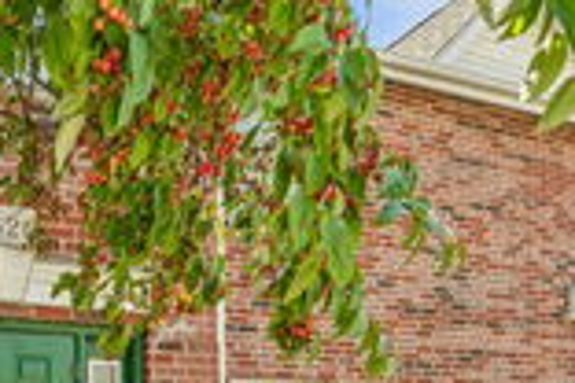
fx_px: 687
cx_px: 77
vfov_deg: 25.6
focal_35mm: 43
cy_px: 530
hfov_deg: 42.4
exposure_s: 1/125
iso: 200
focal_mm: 14
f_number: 8
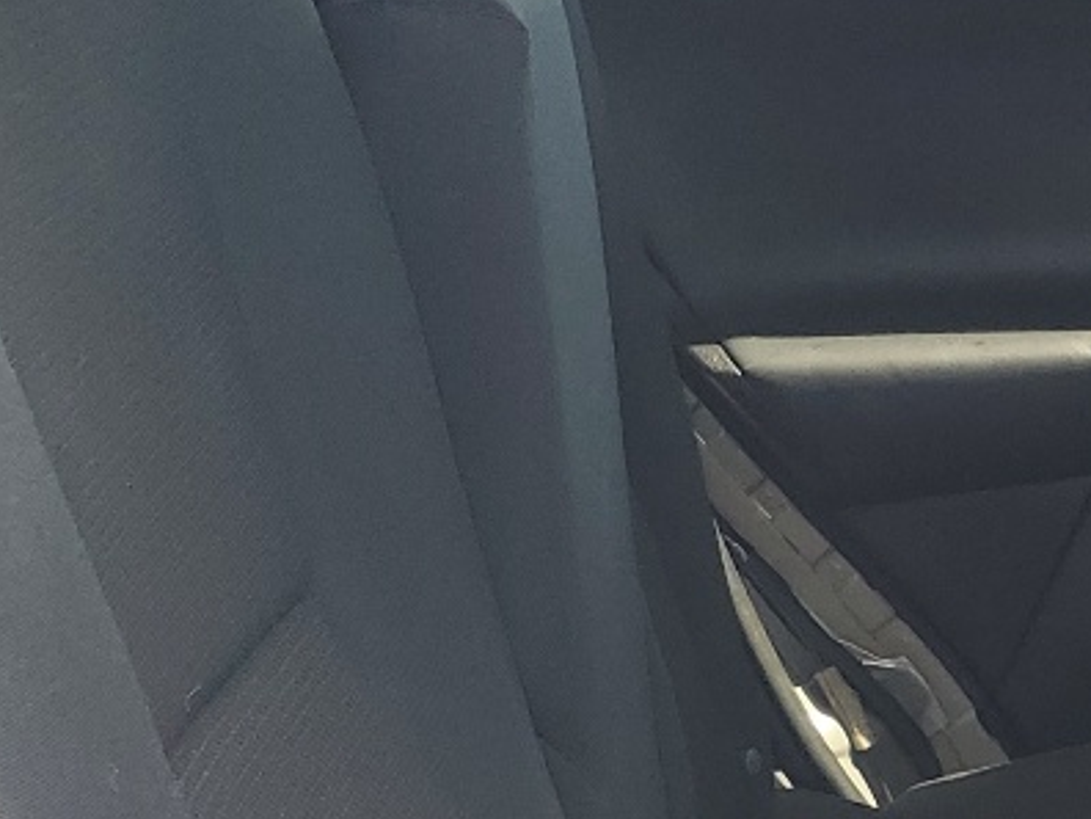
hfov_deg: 16.9
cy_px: 1062
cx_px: 1661
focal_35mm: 105
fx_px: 3309
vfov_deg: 13.6
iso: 50
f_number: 1.5
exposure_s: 1/149
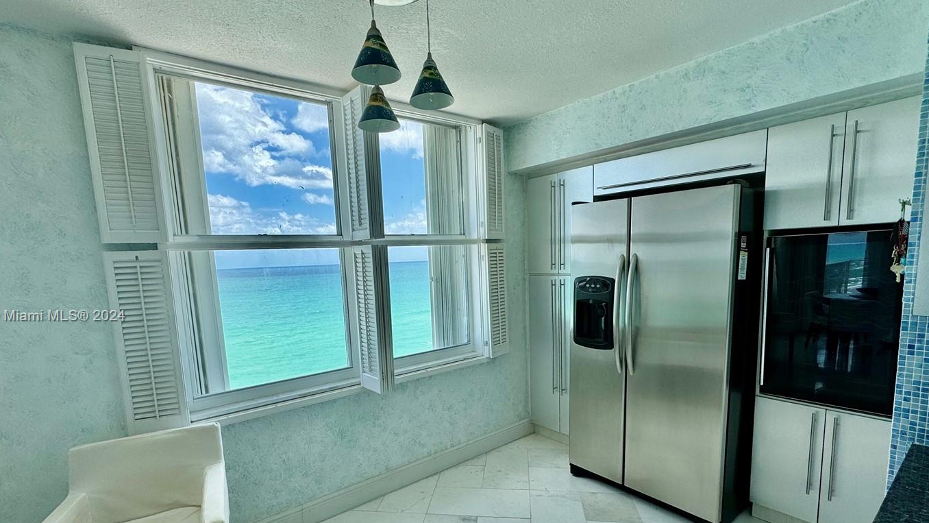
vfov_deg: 60.5
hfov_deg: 92.6
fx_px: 443
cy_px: 317
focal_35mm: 18
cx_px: 454
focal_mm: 2.22
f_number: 2.2
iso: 50
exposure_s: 1/821
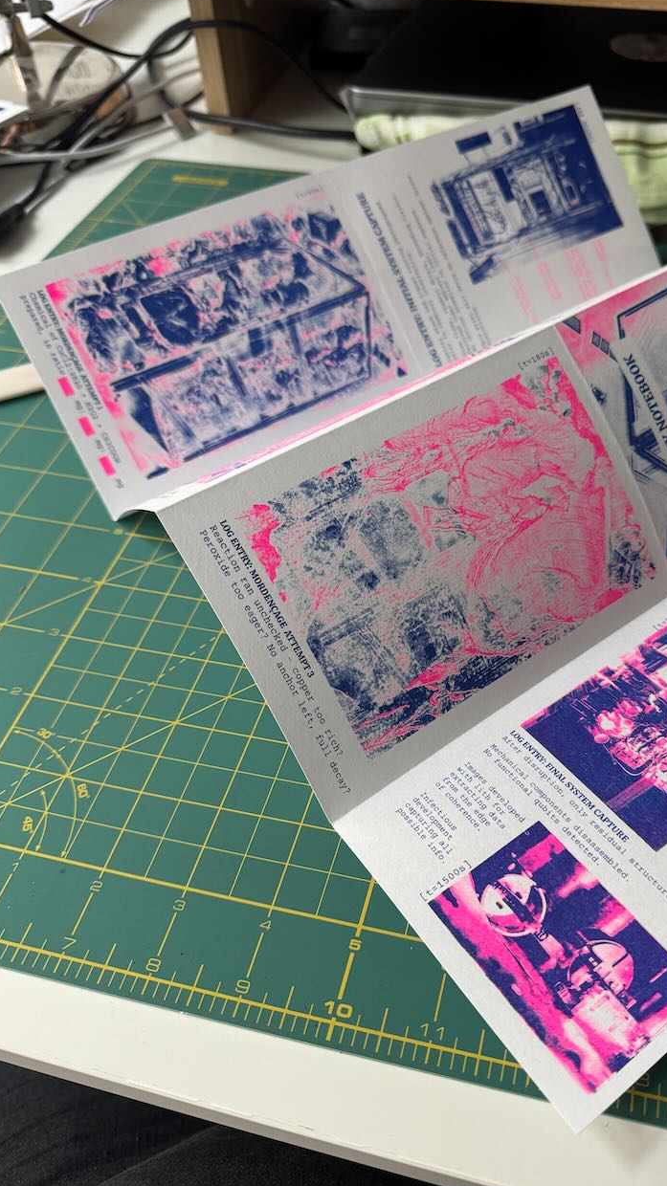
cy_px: 598
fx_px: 849
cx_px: 441
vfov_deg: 69.9
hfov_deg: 42.3
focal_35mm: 27
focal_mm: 6.76
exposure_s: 1/93
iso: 200
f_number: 1.78
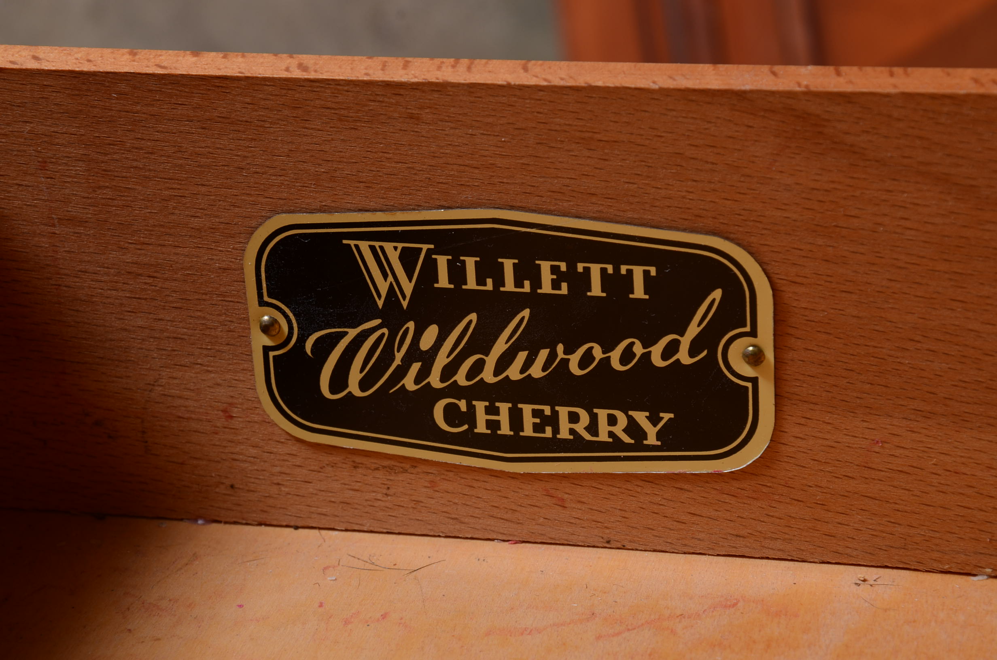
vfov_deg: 10.1
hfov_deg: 15.2
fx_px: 3731
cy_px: 330
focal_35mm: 135
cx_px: 498
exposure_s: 1/160
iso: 160
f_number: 11
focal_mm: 90
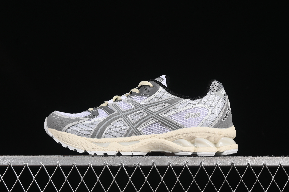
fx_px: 602
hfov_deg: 27.0
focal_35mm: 75
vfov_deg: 18.2
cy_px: 96
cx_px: 144
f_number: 8
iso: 160
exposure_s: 1/80
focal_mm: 50
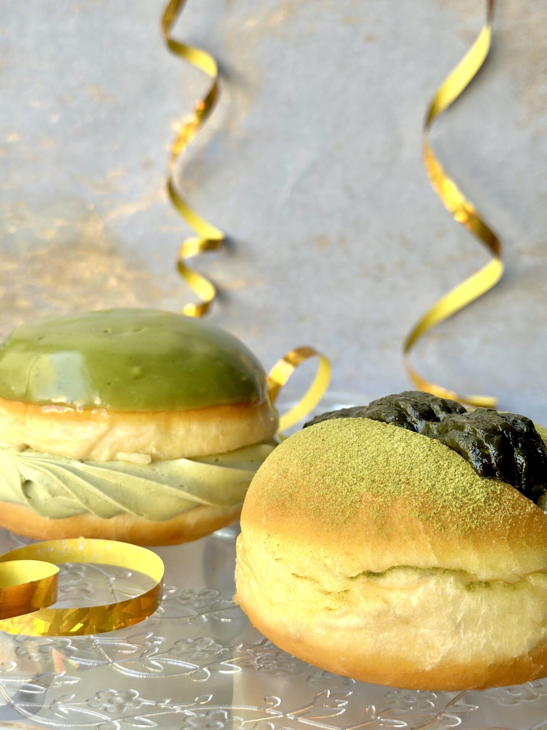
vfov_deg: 39.7
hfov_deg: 30.3
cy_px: 365
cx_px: 274
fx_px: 1011
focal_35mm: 48
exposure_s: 1/296
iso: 80
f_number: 1.78
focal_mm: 6.86
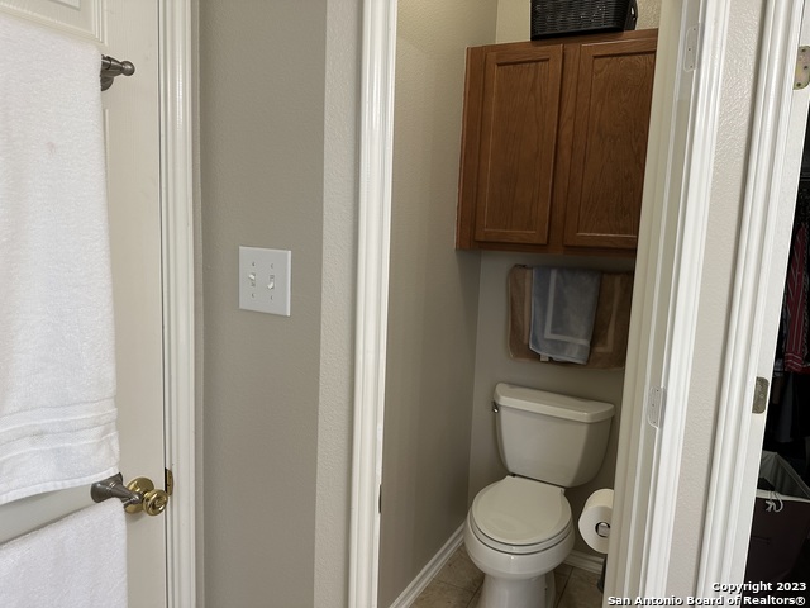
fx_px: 562
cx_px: 405
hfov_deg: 71.6
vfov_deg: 56.8
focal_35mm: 24
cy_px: 304
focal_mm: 6.86
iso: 160
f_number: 1.78
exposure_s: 1/60
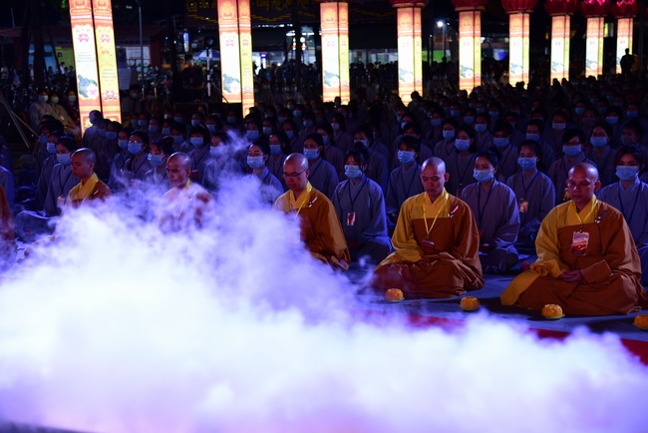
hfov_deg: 32.4
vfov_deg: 21.9
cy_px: 216
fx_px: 1116
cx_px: 324
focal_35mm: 62
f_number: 4
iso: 1600
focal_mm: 62
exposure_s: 1/60
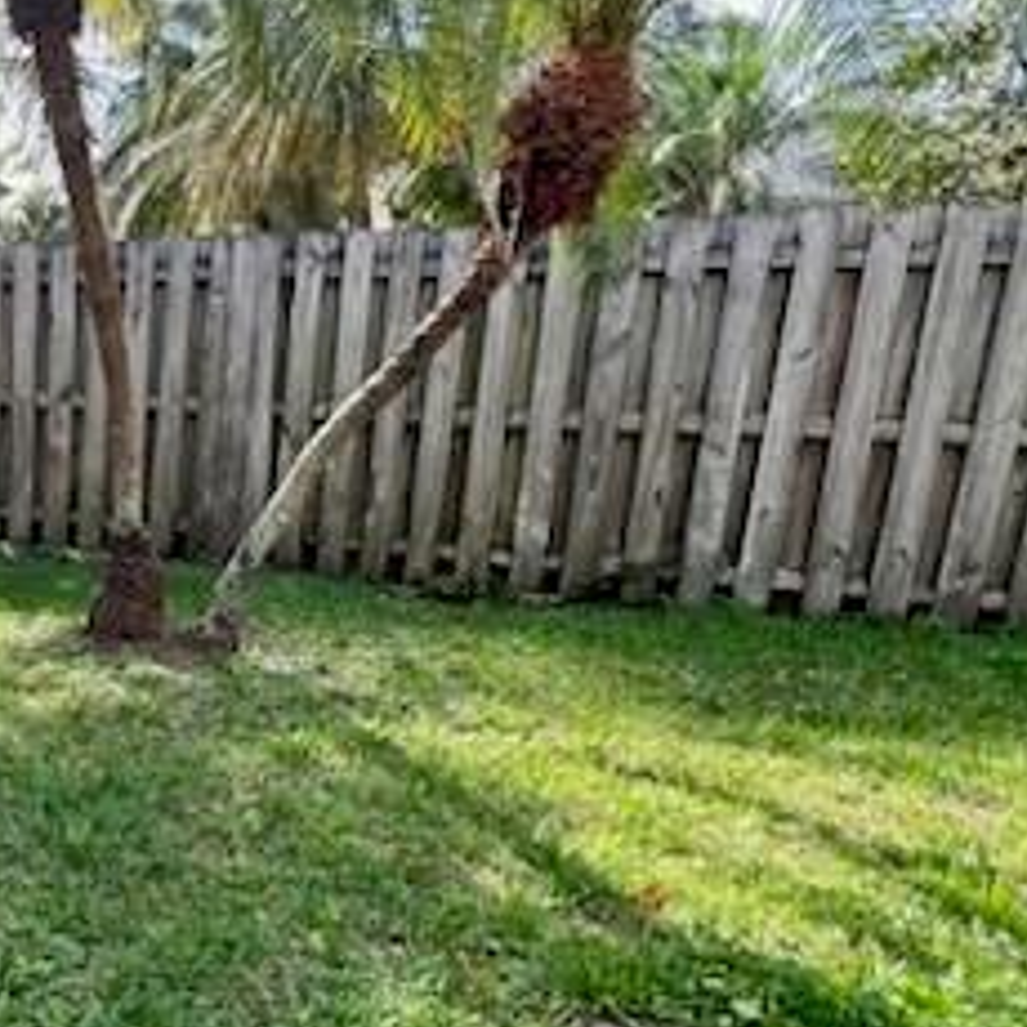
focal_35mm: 32
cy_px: 598
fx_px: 1074
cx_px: -94
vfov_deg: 50.9
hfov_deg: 41.2
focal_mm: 1.57
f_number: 1.8
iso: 32
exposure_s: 1/255
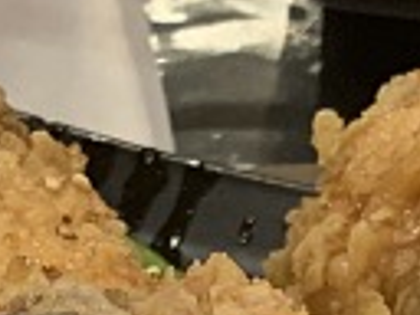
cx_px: 79
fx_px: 1966
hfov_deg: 12.1
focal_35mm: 162
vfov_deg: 8.7
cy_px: 614
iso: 250
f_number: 1.8
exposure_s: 1/50
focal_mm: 4.25
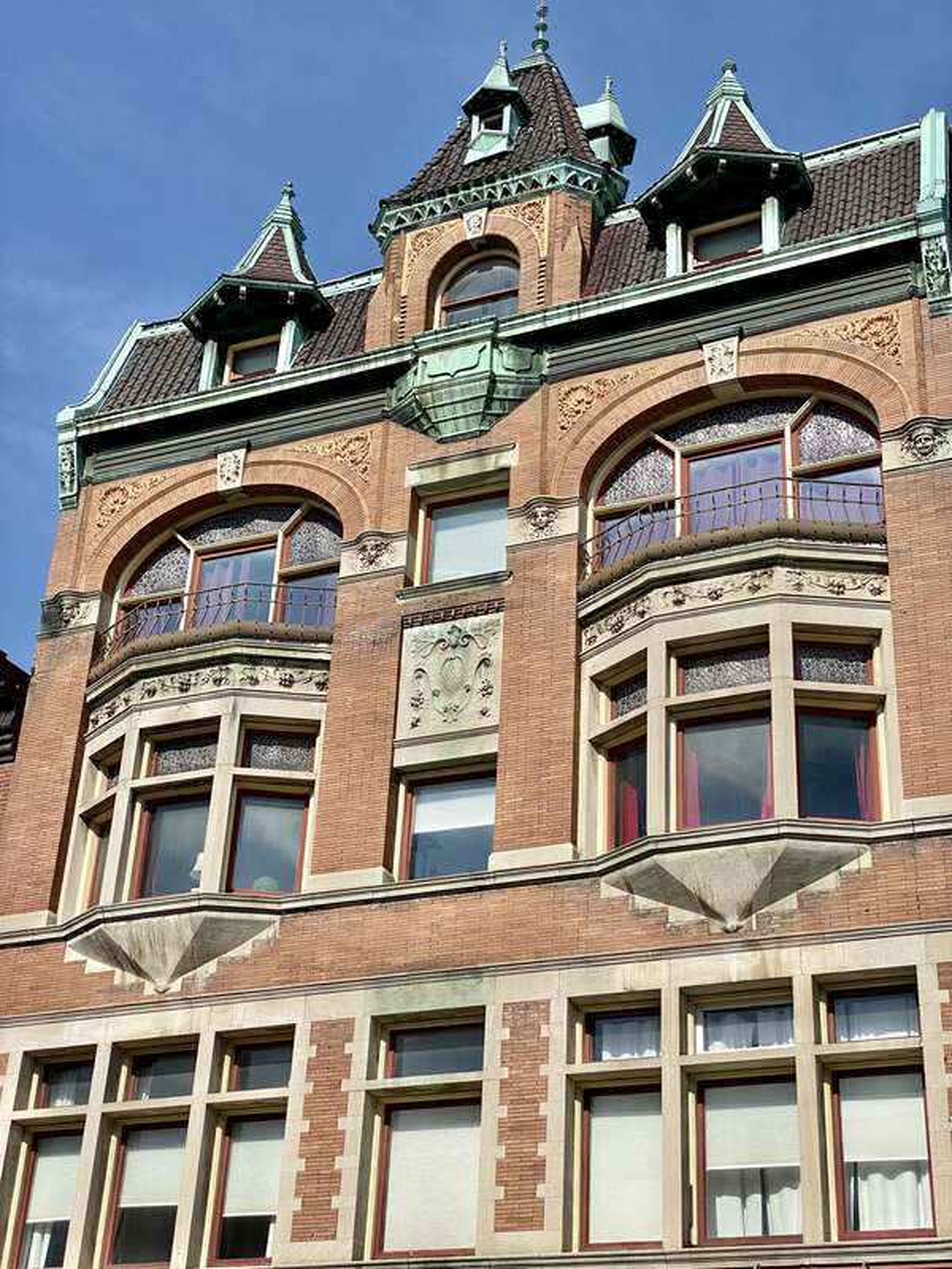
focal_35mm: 52
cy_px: 634
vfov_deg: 36.8
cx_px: 476
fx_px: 1907
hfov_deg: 28.0
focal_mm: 6
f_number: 2
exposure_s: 1/2083
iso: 20
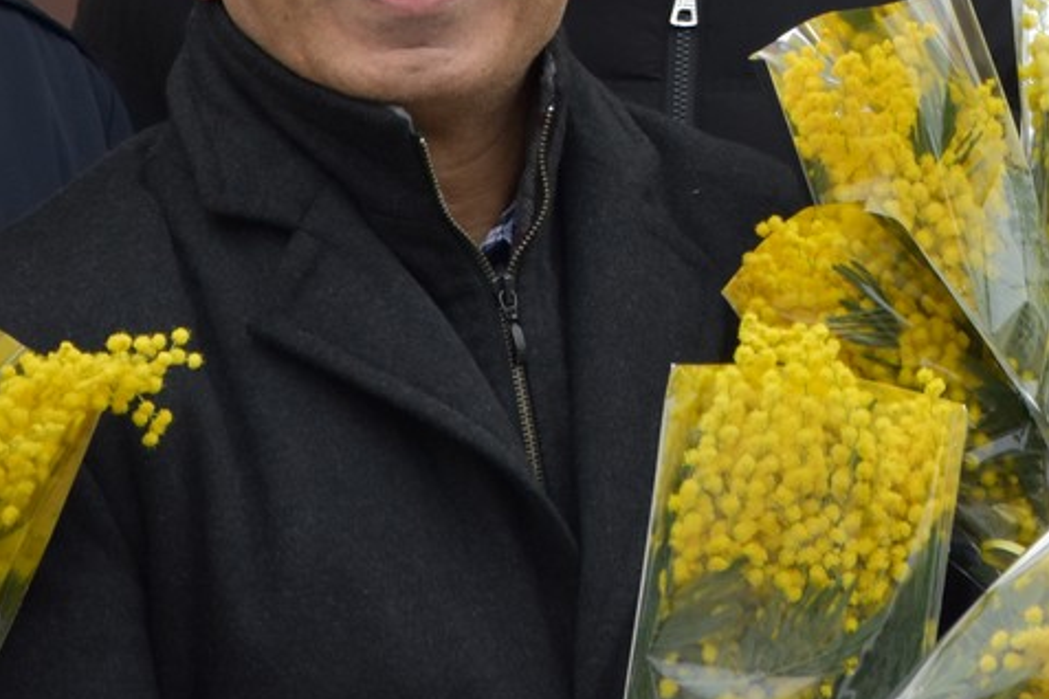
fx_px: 14439
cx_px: 1225
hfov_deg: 4.2
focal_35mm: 496
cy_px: -371
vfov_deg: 2.8
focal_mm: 105
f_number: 5.6
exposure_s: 1/320
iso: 400
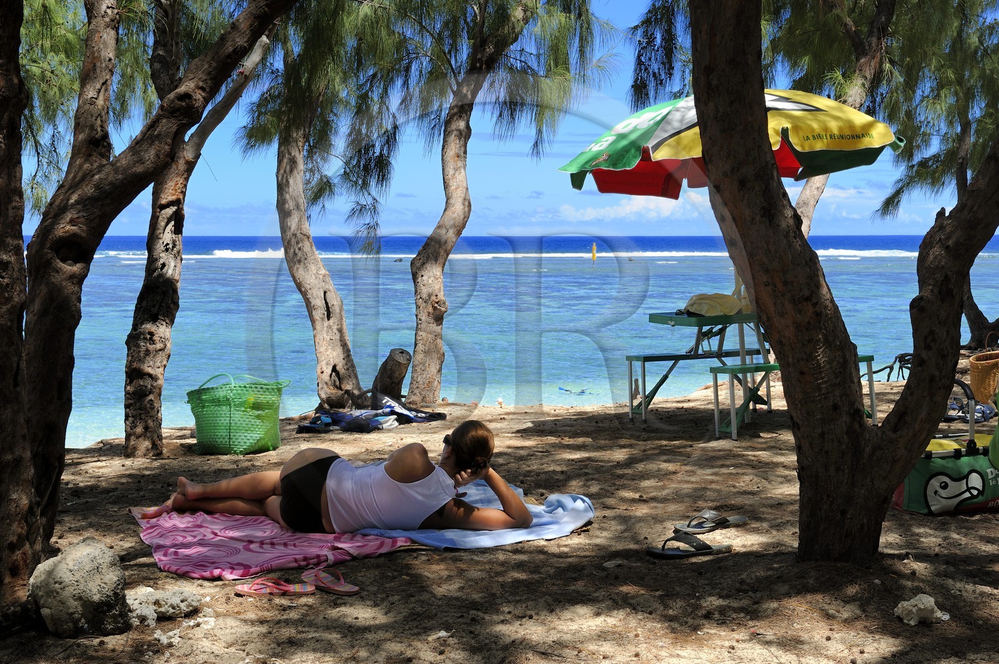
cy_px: 332
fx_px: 1553
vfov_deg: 24.2
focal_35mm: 56
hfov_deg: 35.7
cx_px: 500
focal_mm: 56
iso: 200
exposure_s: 1/125
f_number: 11
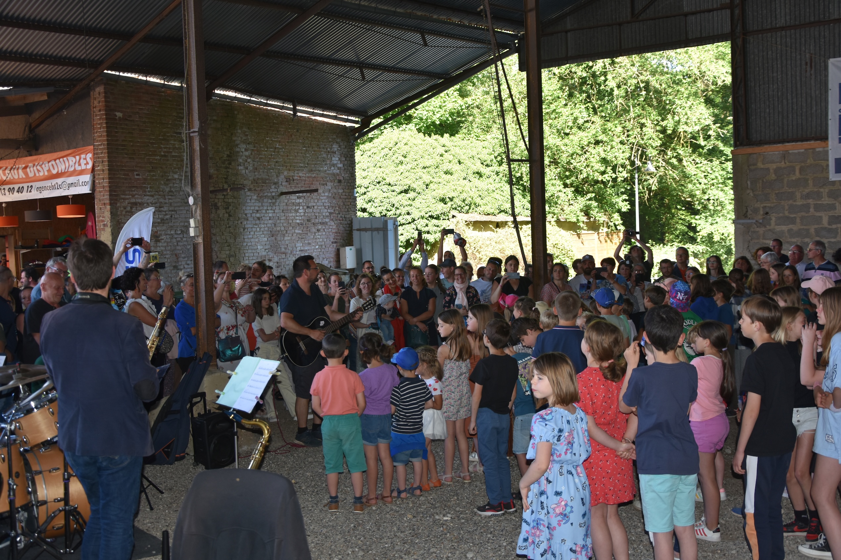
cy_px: 280
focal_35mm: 38
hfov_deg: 51.3
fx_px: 876
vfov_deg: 35.5
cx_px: 420
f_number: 4
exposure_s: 1/160
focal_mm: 25
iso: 200
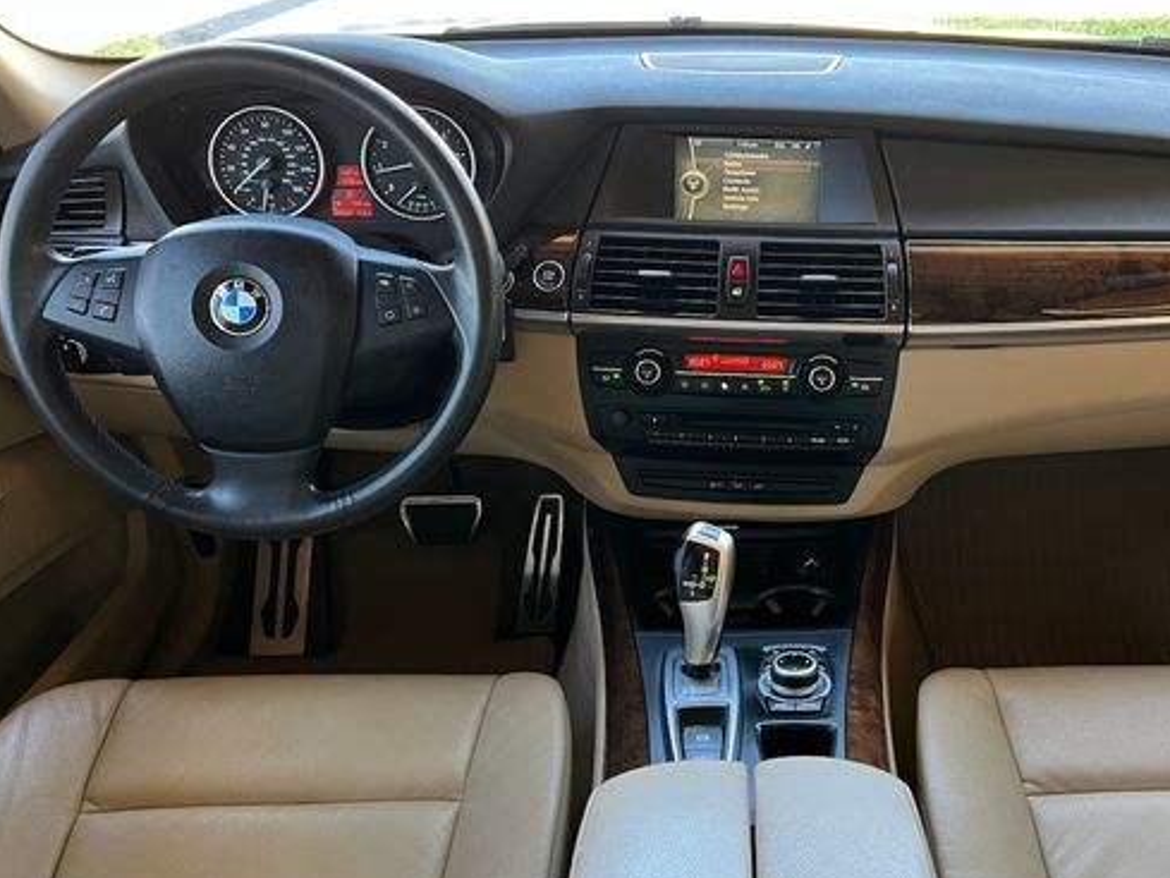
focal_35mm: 34
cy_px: 452
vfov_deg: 41.8
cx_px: 758
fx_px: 1149
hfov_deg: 53.1
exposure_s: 1/77
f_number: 1.5
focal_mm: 5.7
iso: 125
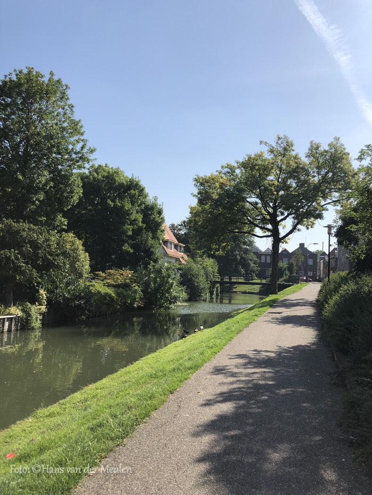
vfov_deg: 63.4
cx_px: 186
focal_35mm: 28
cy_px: 248
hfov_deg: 49.8
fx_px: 401
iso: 20
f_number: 1.8
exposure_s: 1/2558
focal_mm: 3.99
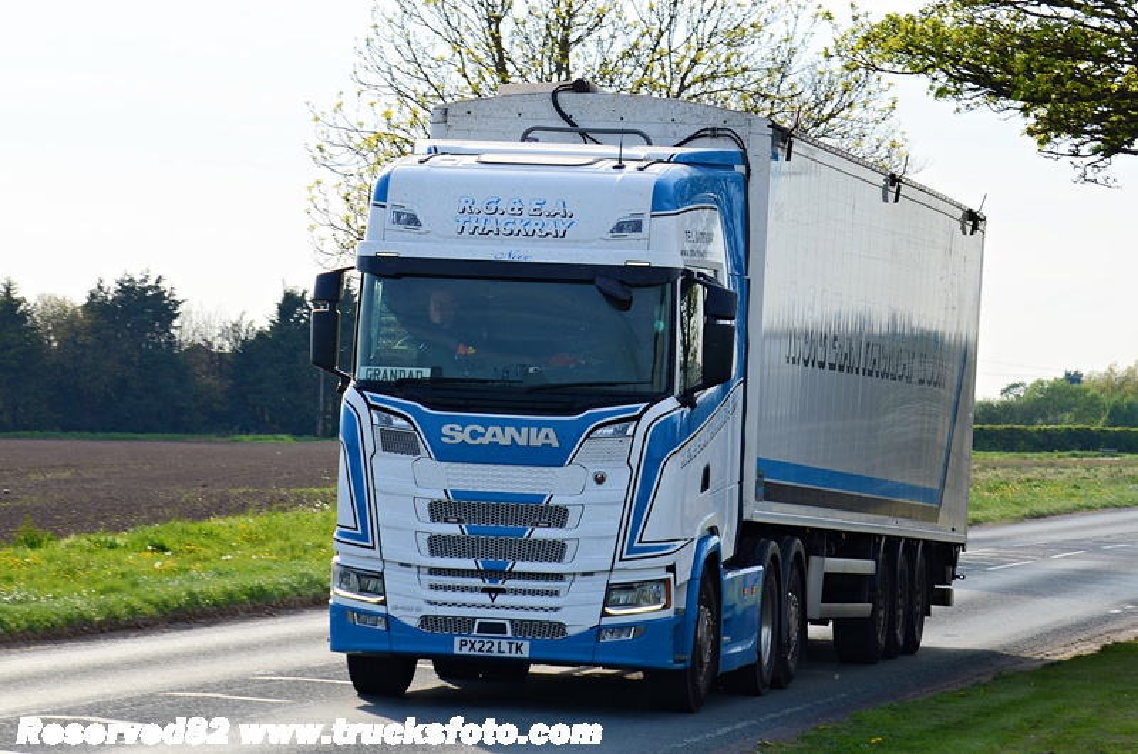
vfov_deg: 8.9
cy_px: 377
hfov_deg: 13.4
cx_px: 569
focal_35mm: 153
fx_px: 4827
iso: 100
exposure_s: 1/200
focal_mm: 102
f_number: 8
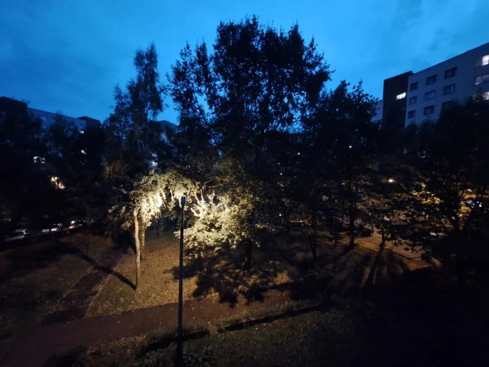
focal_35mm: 13
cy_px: 184
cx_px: 244
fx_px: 184
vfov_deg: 89.9
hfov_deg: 106.2
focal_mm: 1.74
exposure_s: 1/7
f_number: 2.2
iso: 1600
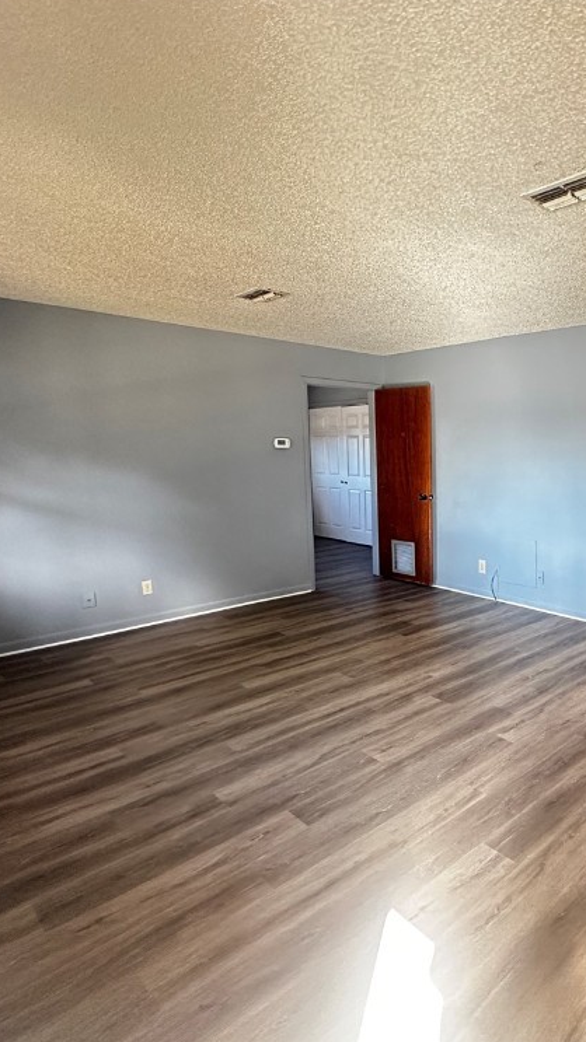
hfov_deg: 48.2
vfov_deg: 83.9
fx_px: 581
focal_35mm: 21
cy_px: 518
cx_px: 523
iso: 320
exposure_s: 1/60
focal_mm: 2.22
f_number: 2.2
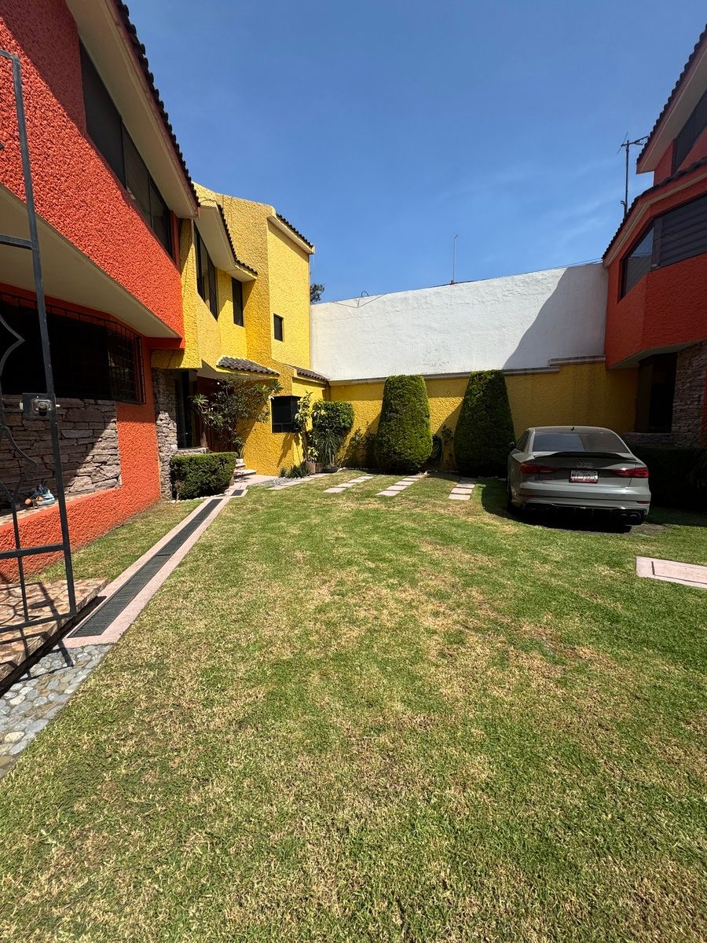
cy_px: 472
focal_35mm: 14
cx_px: 354
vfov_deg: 102.1
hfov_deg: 85.7
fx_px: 381
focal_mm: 2.22
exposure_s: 1/2273
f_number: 2.2
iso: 50
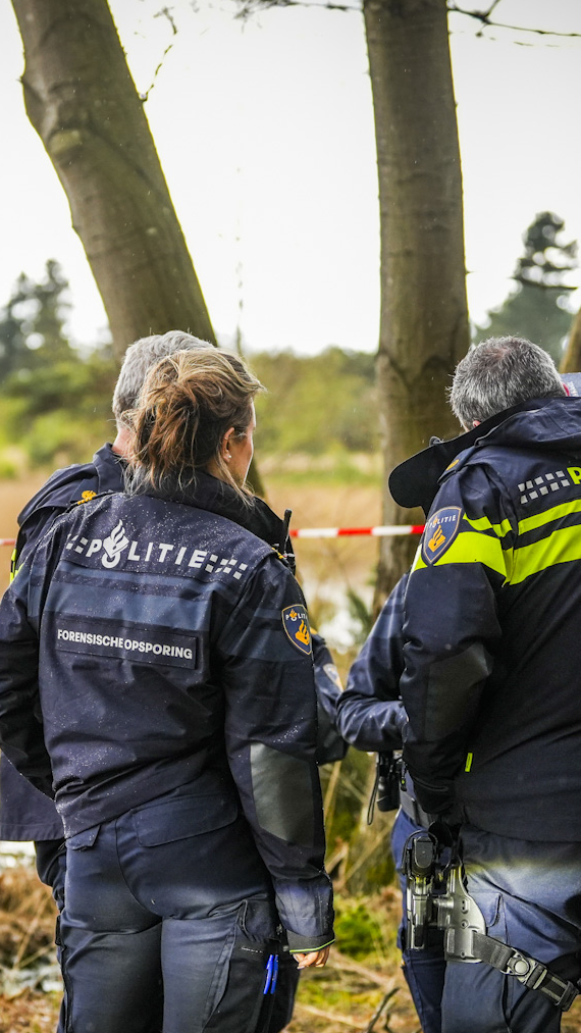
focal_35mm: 139
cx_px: 68
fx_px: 3806
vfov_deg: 15.4
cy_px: 575
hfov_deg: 8.7
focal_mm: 70
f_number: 2.8
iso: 800
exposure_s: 1/400
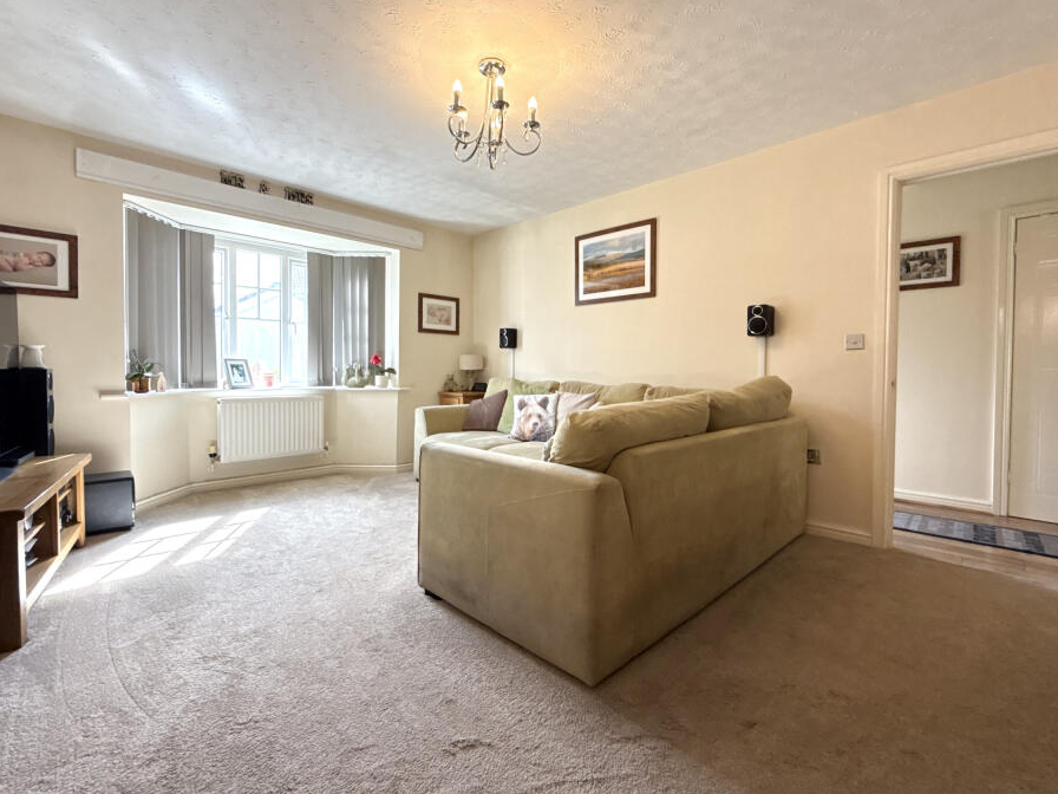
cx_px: 527
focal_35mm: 16
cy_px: 383
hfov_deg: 94.5
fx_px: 489
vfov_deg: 78.1
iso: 100
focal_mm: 2.22
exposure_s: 1/100
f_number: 2.2
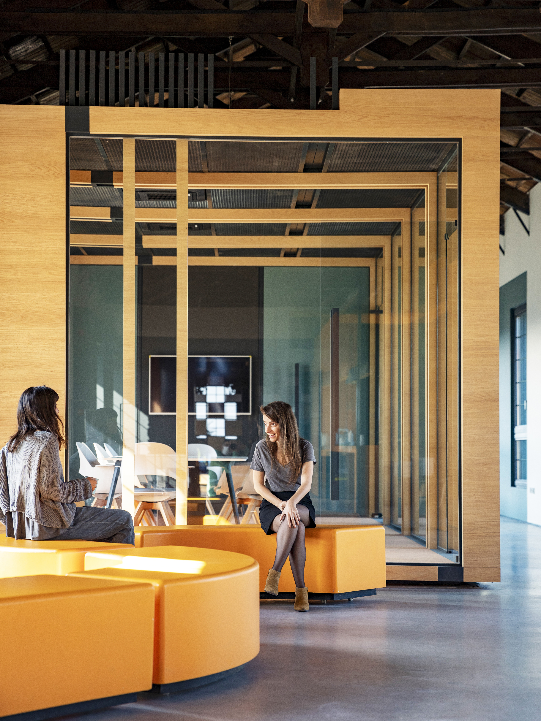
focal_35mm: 76
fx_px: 1584
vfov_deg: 25.7
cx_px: 270
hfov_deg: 19.4
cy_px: 389
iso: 500
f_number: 2.8
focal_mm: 70
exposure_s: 1/200
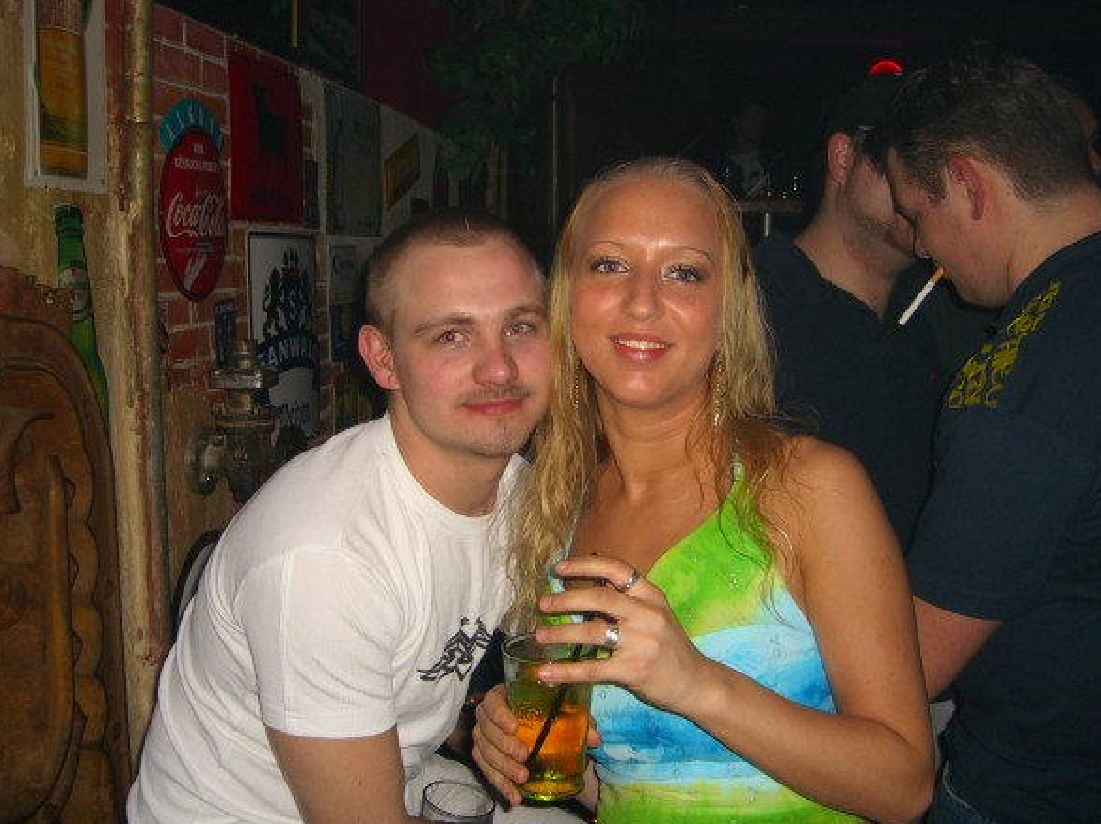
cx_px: 540
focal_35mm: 39
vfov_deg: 36.8
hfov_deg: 47.9
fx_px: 1240
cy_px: 414
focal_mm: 7.9
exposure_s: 1/60
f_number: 2.8
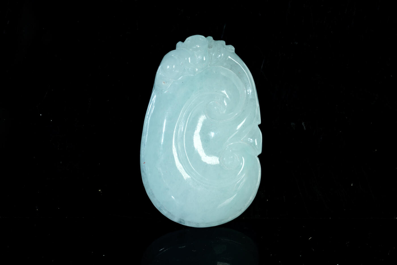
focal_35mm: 157
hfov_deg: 13.1
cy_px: 132
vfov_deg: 8.7
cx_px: 198
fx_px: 1732
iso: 100
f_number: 18
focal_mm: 105
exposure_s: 1/160
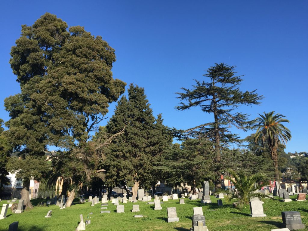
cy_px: 116
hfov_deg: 61.7
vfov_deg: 48.2
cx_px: 154
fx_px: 258
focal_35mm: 29
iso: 32
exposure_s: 1/1199
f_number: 2.2
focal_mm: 4.15
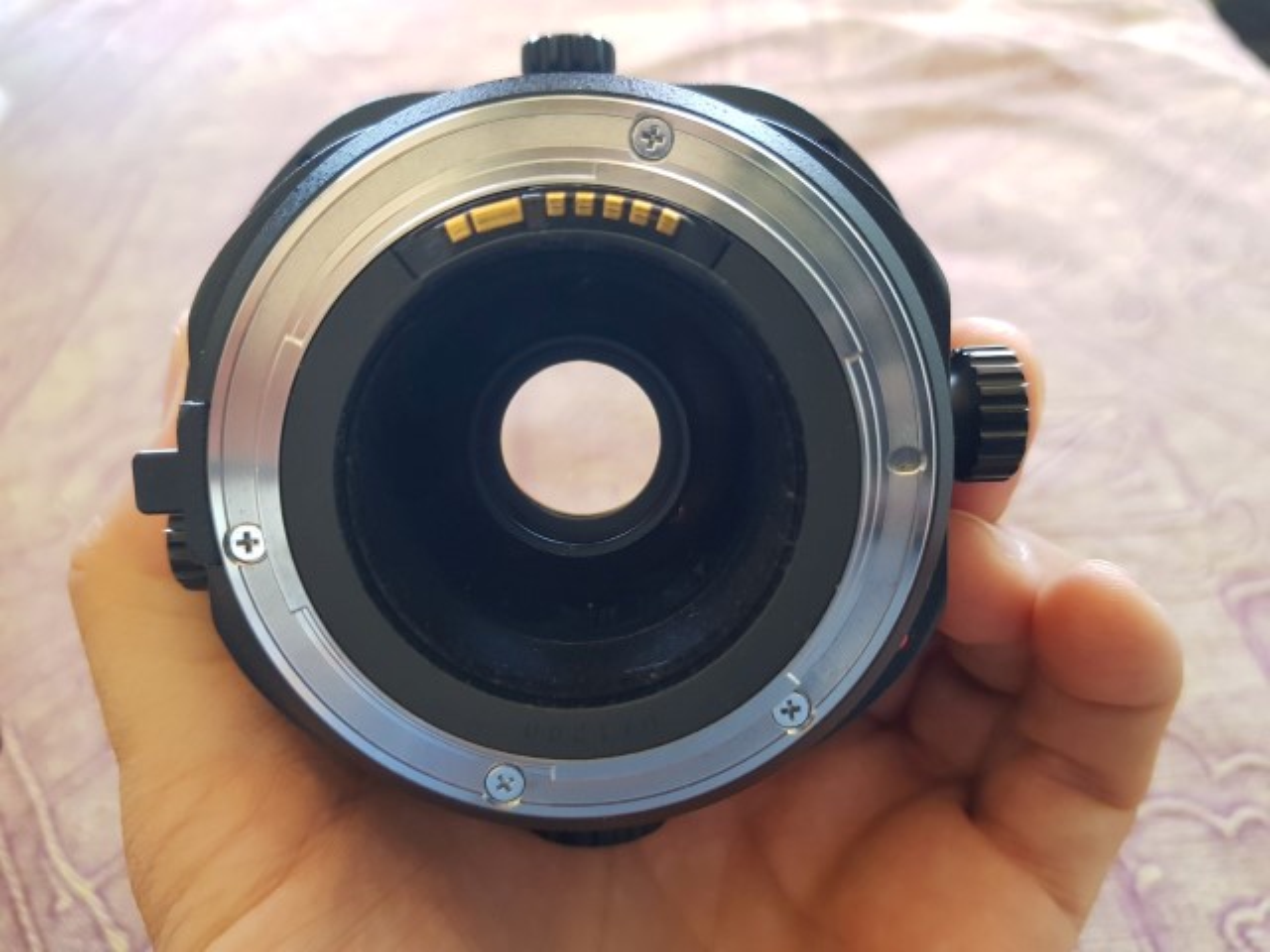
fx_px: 954
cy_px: 476
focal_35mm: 26
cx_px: 635
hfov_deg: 67.3
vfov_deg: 53.1
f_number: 1.7
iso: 250
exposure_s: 1/50
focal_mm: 4.3
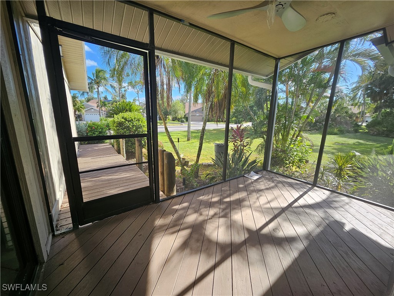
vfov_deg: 89.9
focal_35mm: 13
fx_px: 148
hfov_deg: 106.2
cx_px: 197
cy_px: 148
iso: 32
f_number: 2.2
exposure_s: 1/207
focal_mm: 1.74
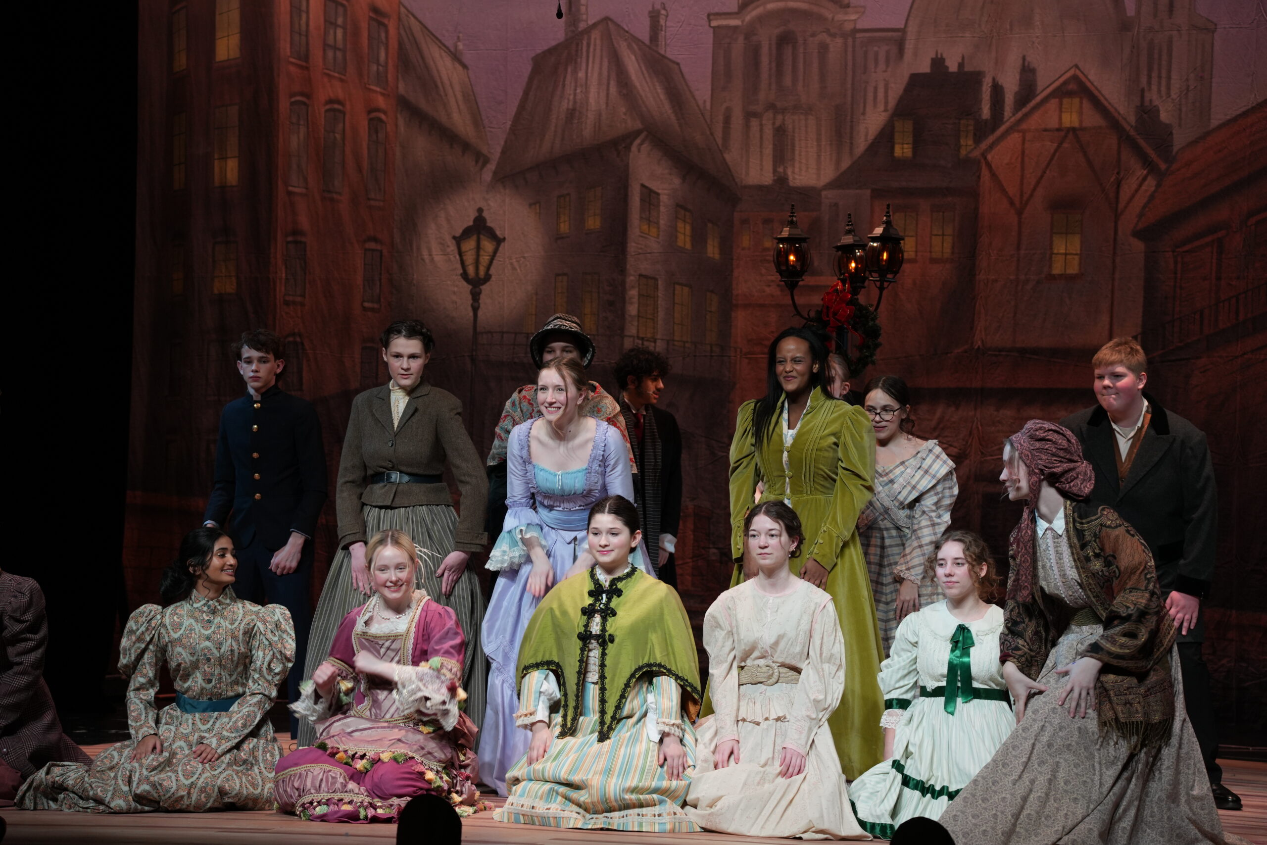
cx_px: 634
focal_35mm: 108
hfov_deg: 18.9
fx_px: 3801
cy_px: 422
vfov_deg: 12.7
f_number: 4.5
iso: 800
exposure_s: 1/125
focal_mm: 108
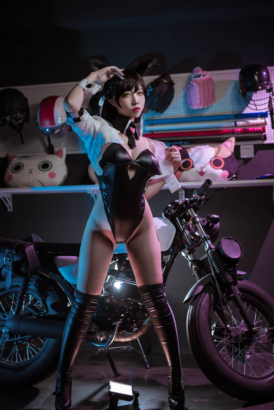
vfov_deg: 39.6
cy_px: 205
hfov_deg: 27.0
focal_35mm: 50
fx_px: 571
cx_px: 137
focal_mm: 50
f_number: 2.8
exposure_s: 1/160
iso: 64
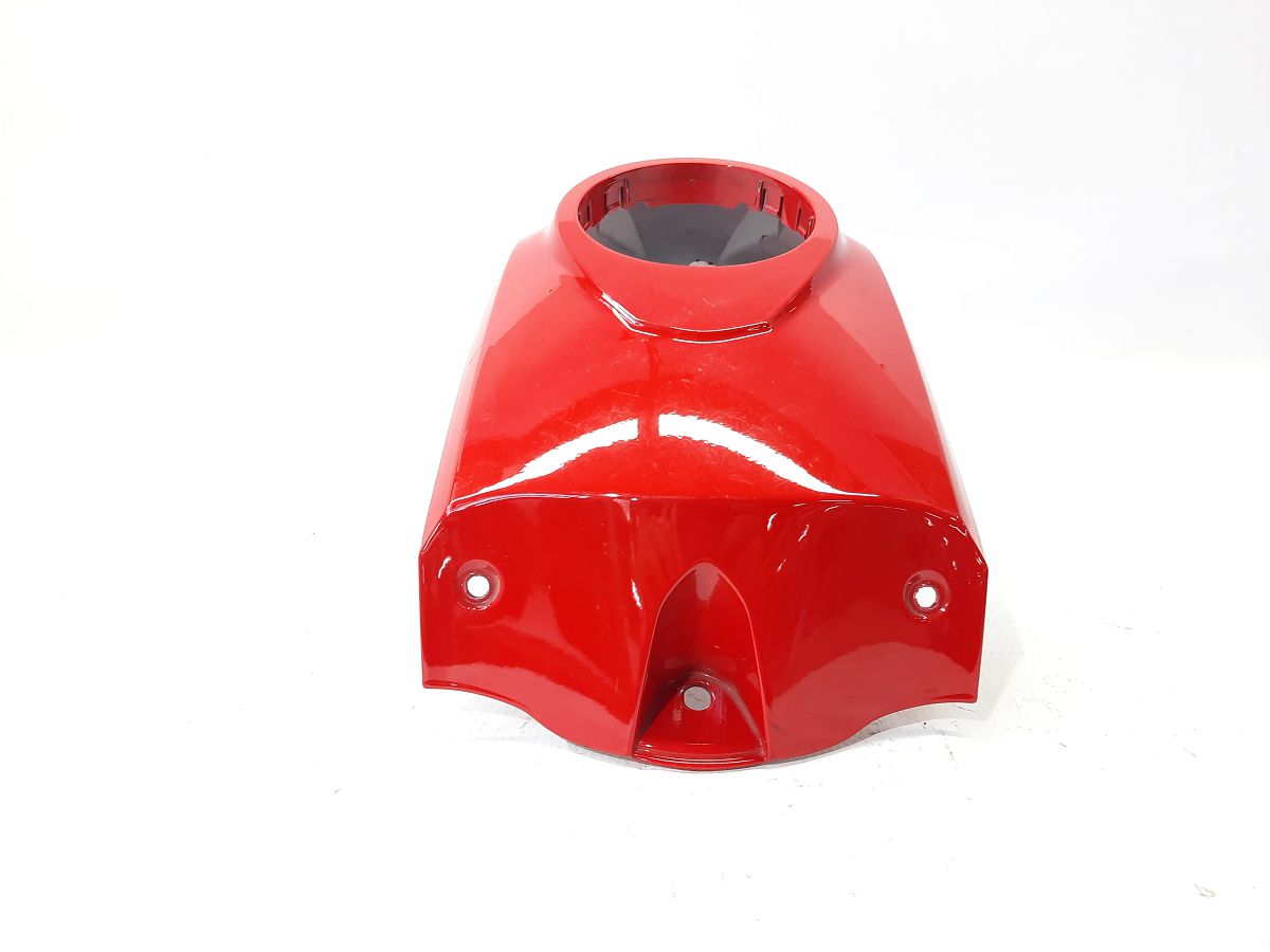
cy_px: 476
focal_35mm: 25
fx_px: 917
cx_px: 635
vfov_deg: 54.9
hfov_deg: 69.4
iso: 125
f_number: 2
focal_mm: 4.6
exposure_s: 1/50
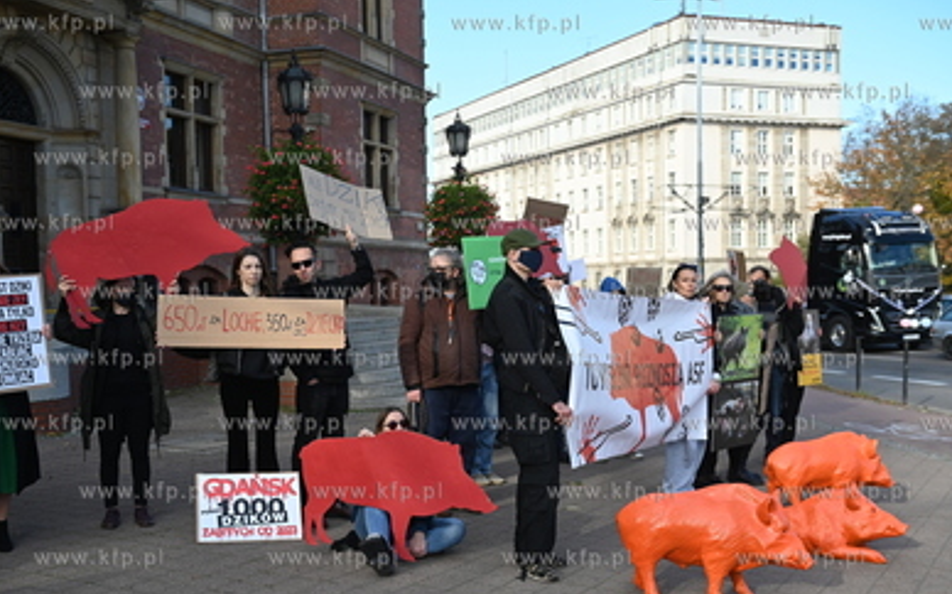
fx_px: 1089
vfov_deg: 30.5
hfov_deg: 47.2
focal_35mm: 42
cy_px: 324
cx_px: 464
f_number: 4
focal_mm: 40
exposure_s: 1/1250
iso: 400
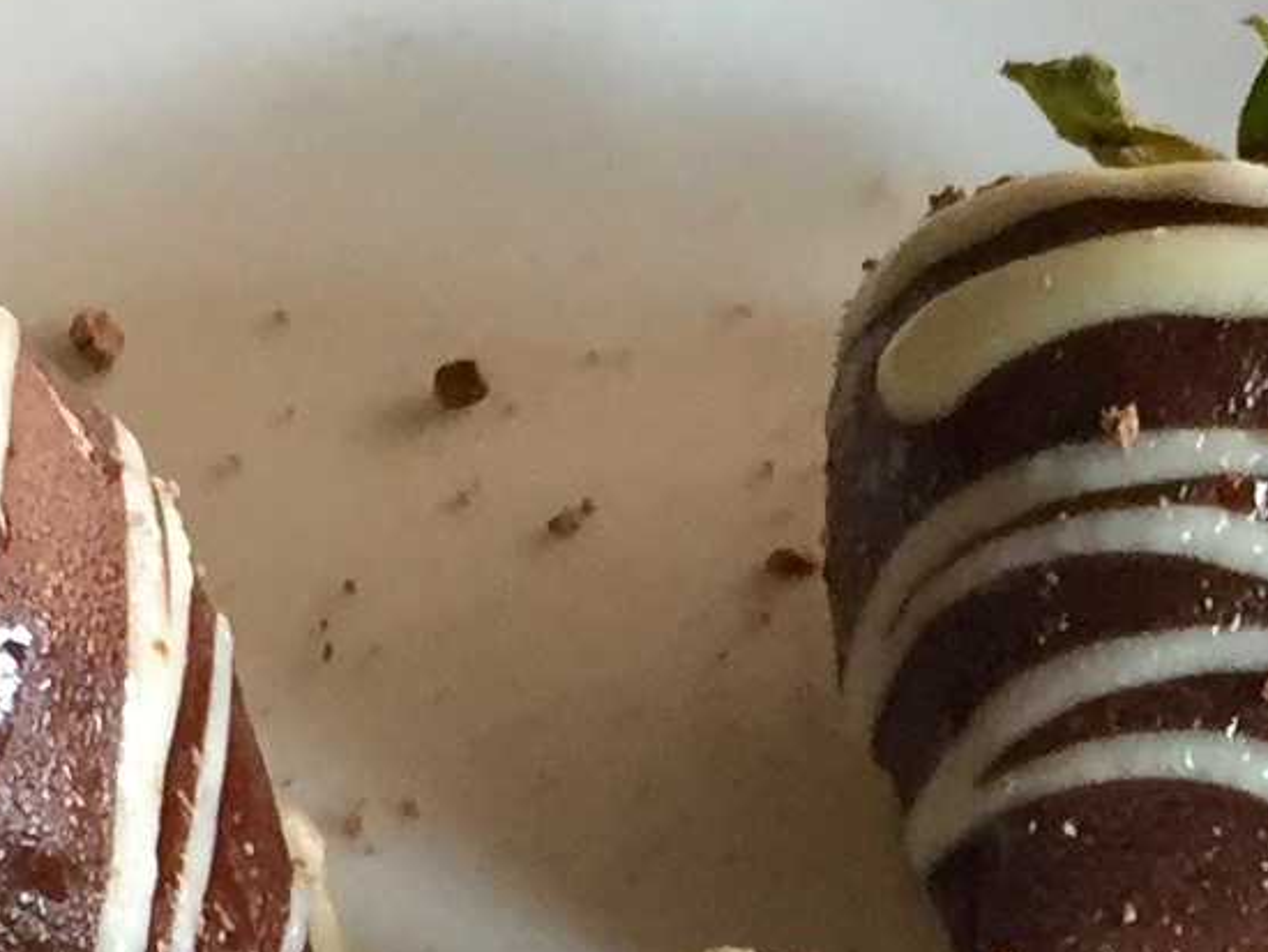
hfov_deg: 11.5
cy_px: 2015
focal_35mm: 172
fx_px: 6303
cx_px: 973
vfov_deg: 8.2
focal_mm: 4.15
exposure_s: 1/30
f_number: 2.2
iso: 40
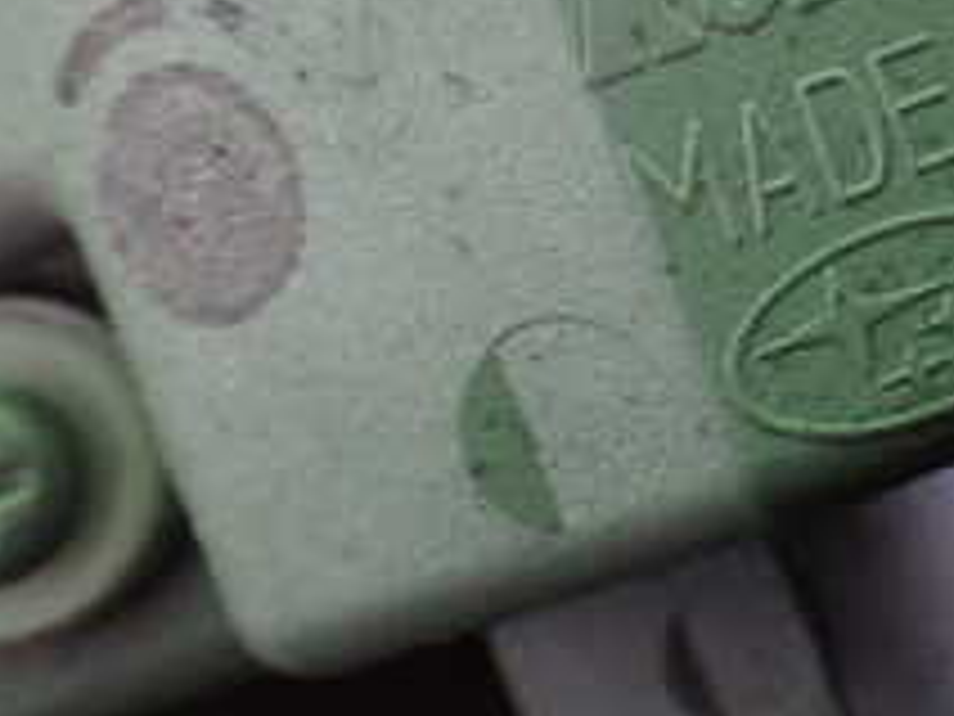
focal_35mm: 85
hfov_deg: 20.8
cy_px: -140
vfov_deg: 16.6
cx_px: 1260
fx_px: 2343
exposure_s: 1/30
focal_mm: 5.4
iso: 1000
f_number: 2.3
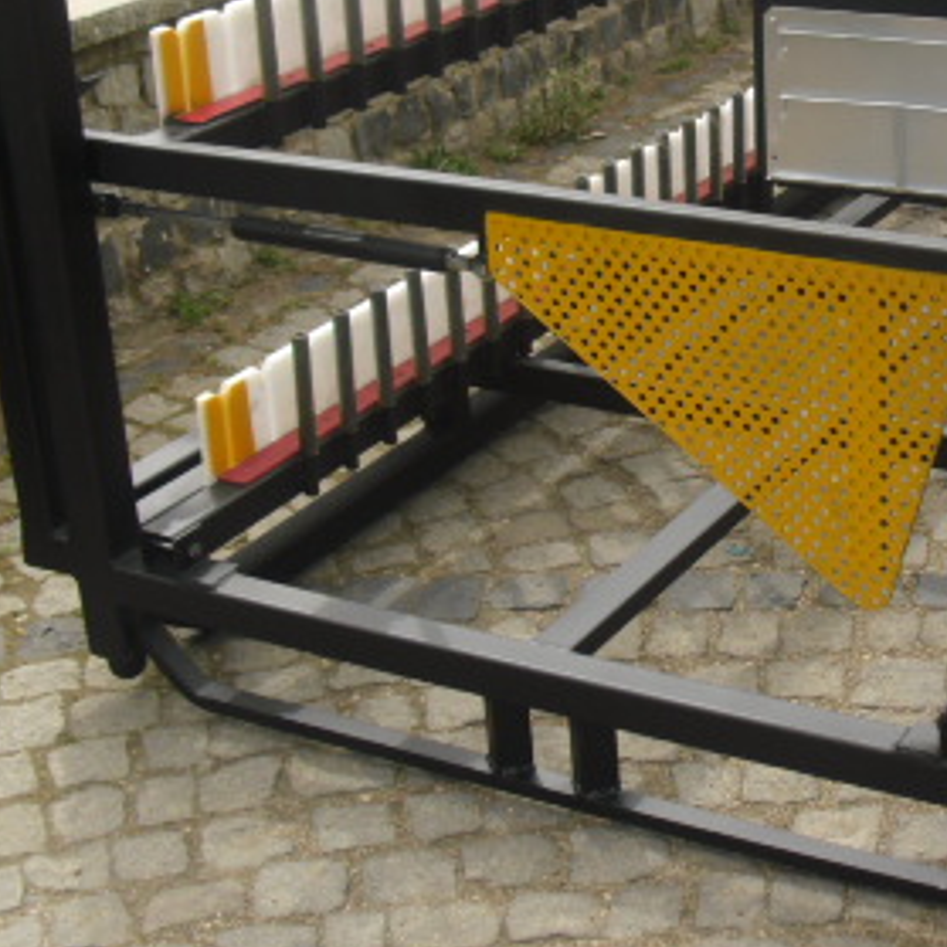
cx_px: 842
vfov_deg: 23.5
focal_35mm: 73
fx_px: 2259
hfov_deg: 23.1
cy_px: 292
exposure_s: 1/100
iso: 100
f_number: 7.8
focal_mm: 6.3
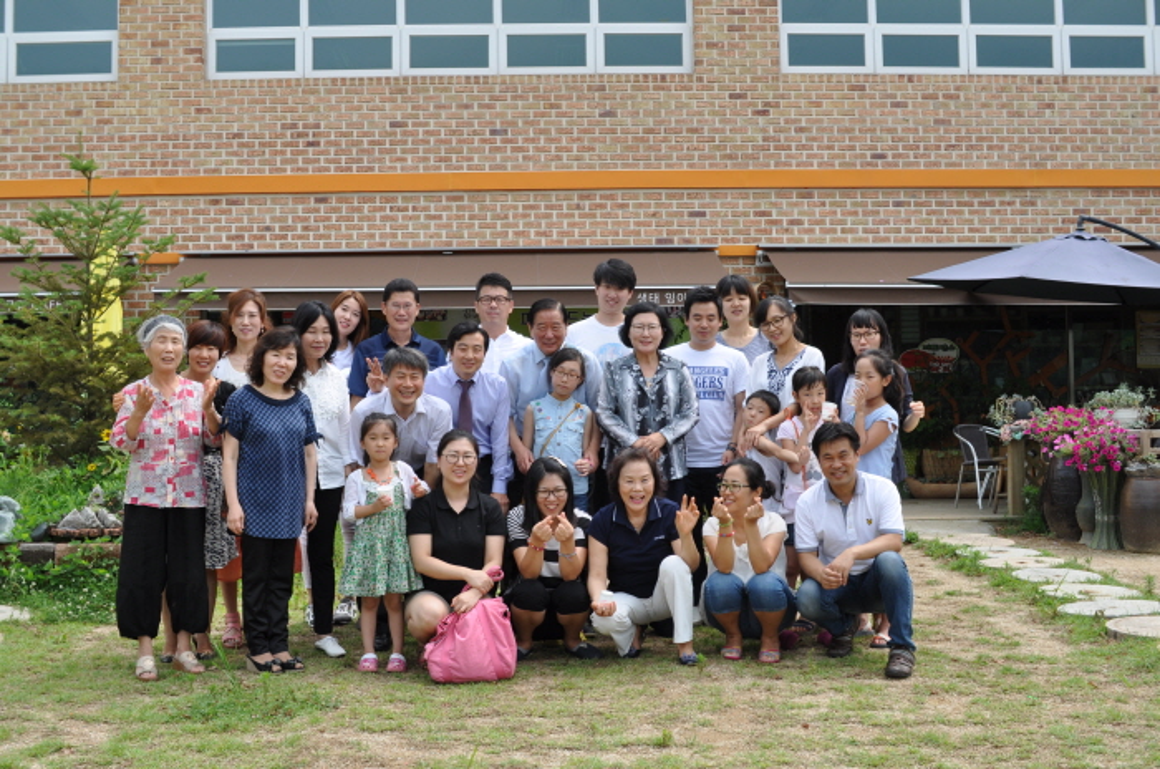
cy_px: 384
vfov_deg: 29.8
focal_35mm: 45
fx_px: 1447
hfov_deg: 43.7
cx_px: 580
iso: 200
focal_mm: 30
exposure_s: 1/320
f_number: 9
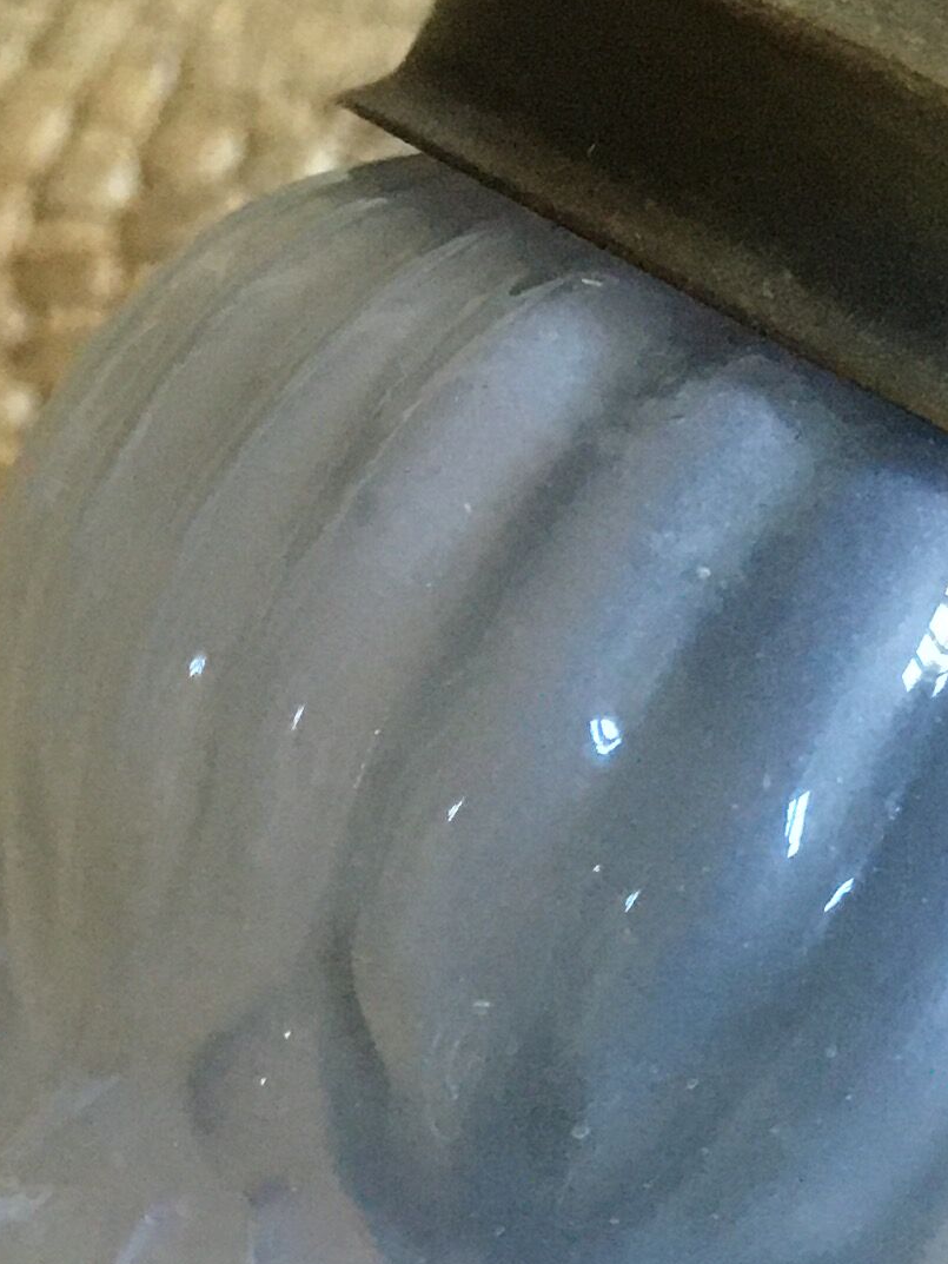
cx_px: -21
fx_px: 3979
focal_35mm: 109
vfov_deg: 17.1
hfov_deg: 13.4
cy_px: 1560
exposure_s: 1/25
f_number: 2.2
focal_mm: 4.15
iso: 200
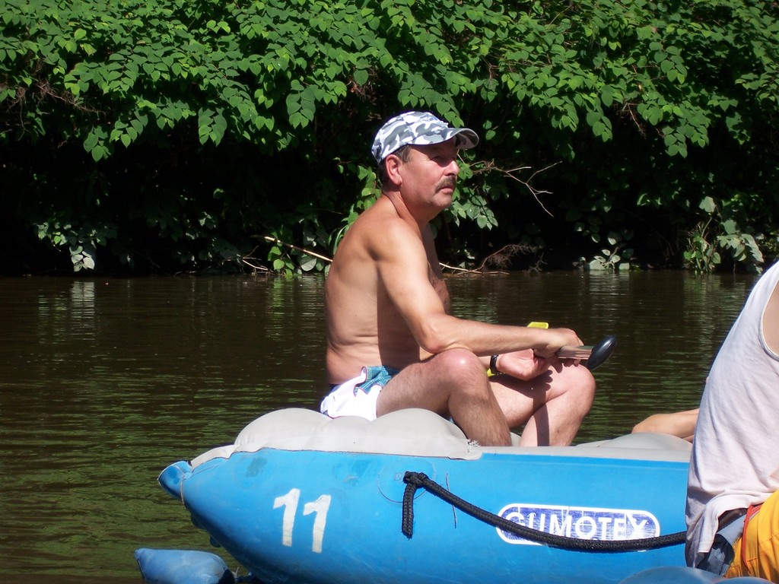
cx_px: 390
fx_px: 2971
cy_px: 292
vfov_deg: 11.2
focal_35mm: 132
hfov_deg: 14.9
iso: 80
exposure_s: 1/500
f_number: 4.8
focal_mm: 22
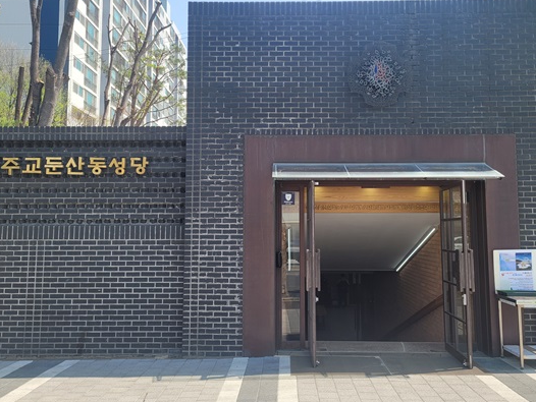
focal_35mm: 33
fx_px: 511
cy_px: 191
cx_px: 265
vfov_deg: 43.0
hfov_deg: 55.3
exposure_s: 1/1365
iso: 40
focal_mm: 5.4
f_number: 1.8
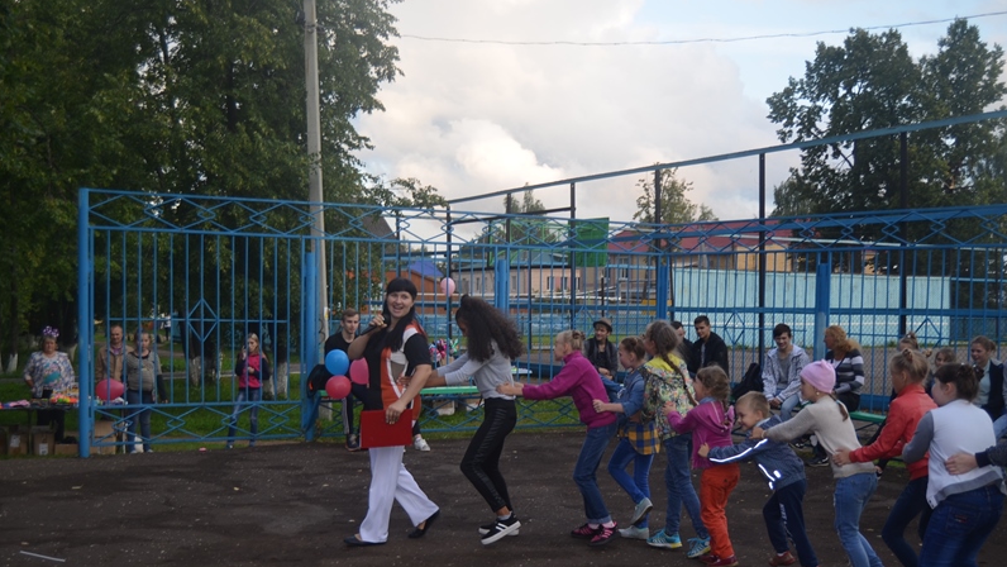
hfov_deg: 49.4
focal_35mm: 41
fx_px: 1095
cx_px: 505
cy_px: 324
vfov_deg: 29.0
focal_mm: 26
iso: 110
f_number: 4
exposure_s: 1/200
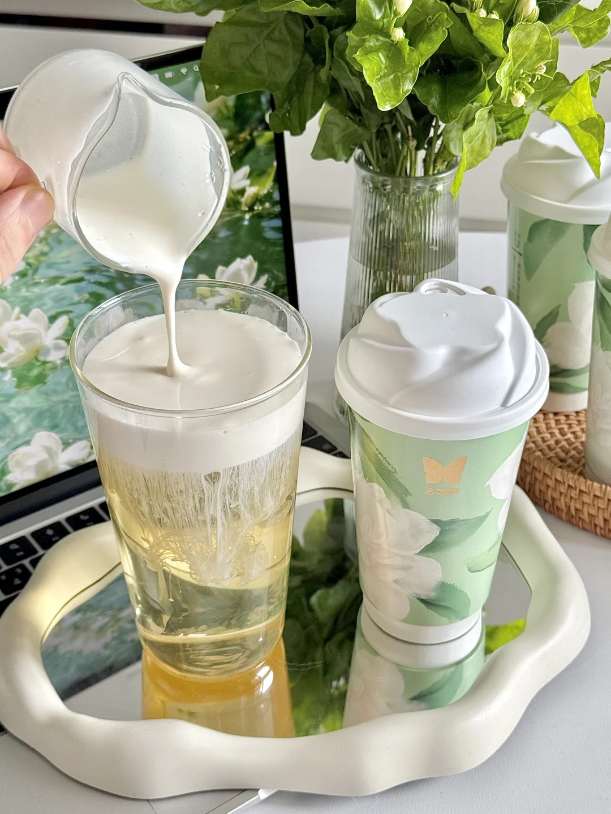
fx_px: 1130
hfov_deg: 30.3
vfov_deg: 39.7
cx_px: 306
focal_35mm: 48
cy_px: 407
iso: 100
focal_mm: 6.76
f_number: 1.78
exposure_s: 1/83
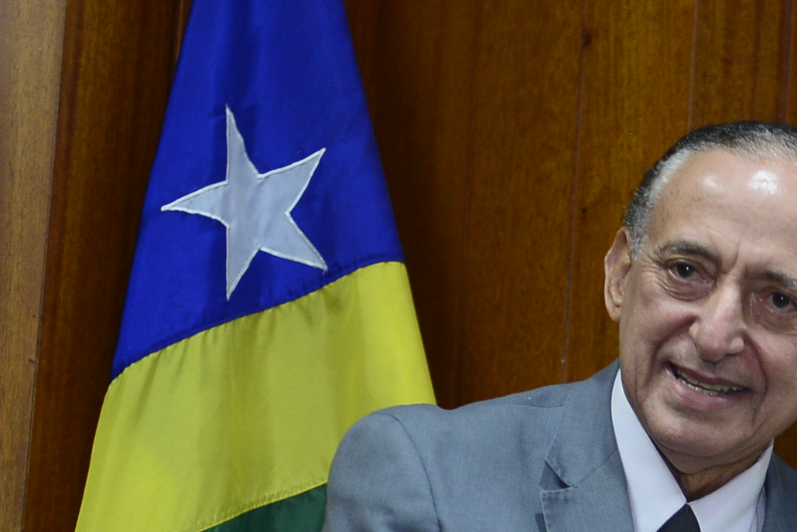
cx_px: 806
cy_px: 610
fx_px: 4009
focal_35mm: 181
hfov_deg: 11.2
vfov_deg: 7.5
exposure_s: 1/125
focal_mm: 62
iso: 1600
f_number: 2.8
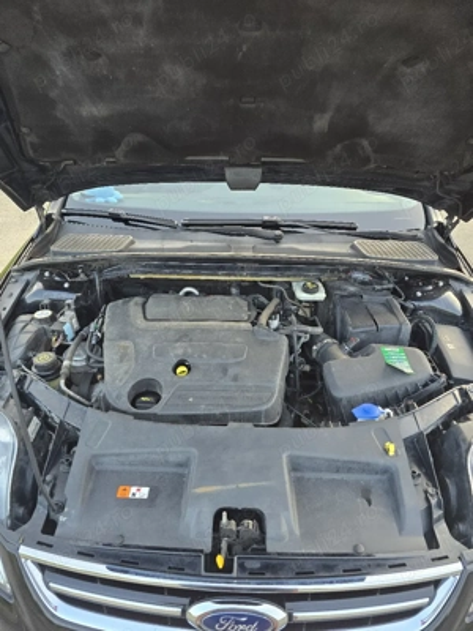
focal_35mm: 23
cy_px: 316
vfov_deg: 73.9
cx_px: 236
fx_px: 419
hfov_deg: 58.9
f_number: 1.7
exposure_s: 1/182
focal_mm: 6.3
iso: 160
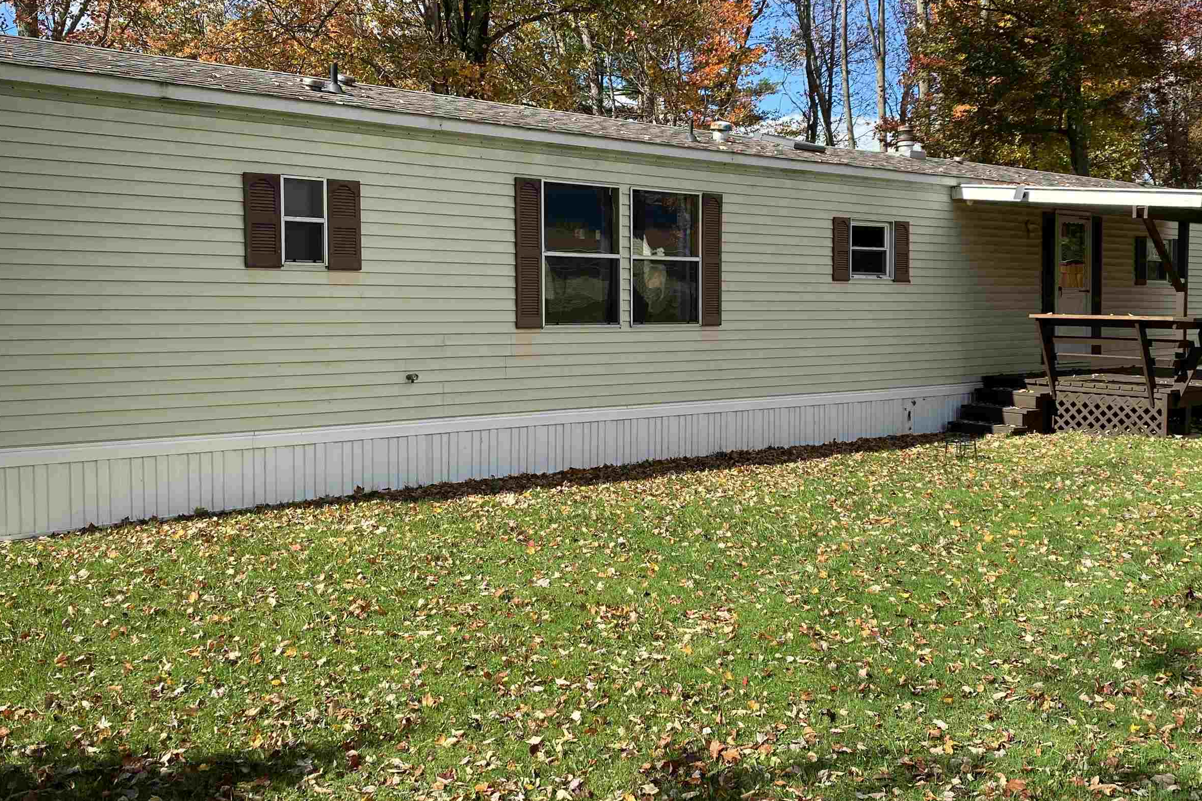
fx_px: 1169
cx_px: 629
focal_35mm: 35
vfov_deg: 37.8
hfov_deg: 54.4
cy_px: 336
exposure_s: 1/1412
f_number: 1.8
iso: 32
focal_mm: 4.25
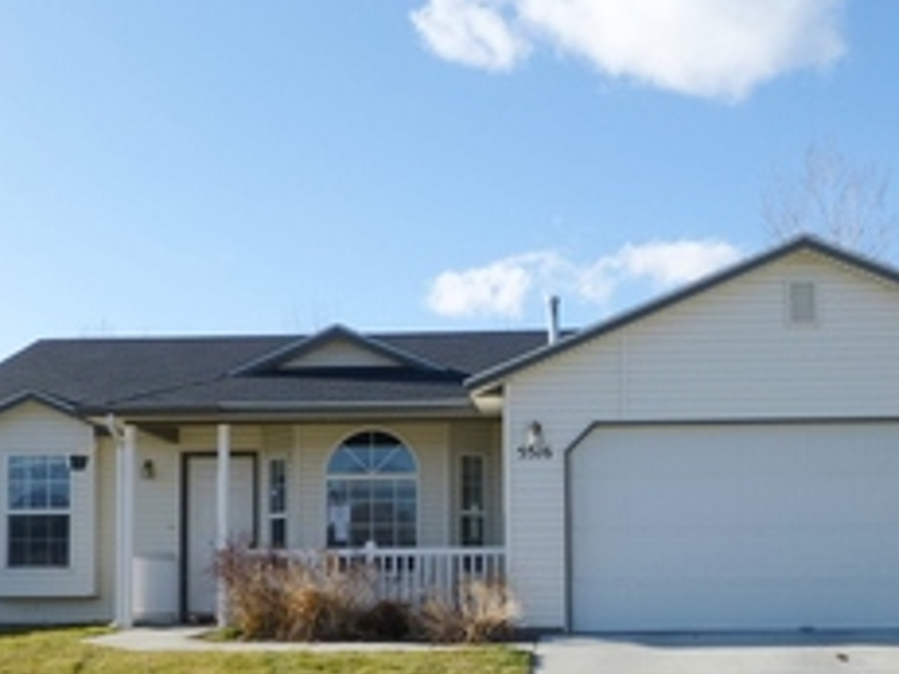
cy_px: 503
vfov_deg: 28.1
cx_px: 521
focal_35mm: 51
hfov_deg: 37.4
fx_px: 1324
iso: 100
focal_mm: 6.1
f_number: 3.7
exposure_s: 1/800
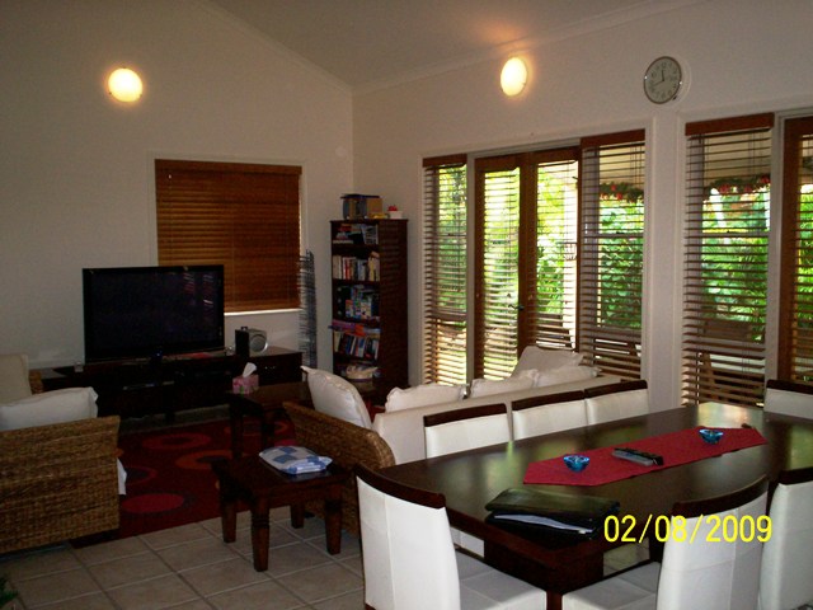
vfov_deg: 39.7
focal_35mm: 36
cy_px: 305
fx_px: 846
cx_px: 406
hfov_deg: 51.4
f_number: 4.5
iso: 140
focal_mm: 5.9
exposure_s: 1/64
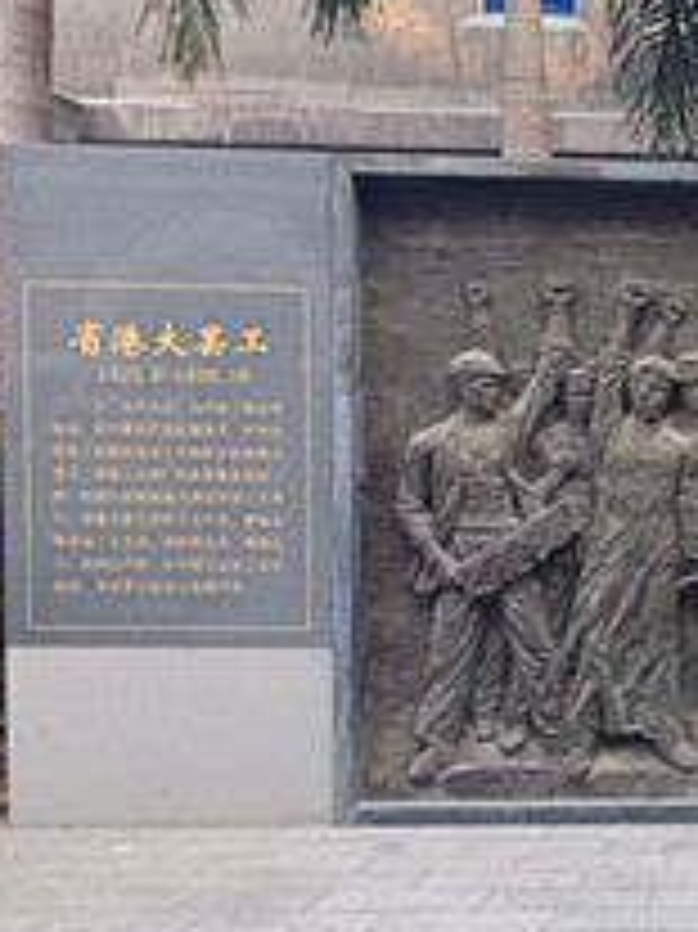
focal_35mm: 58
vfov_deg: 33.1
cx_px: 964
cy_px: 588
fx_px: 1561
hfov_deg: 22.0
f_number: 1.75
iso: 380
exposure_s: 1/120
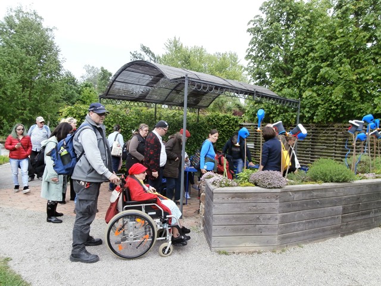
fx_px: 264
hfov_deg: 71.6
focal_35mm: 24
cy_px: 143
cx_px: 190
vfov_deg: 56.8
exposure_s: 1/80
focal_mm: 4.2
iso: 100
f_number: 7.9
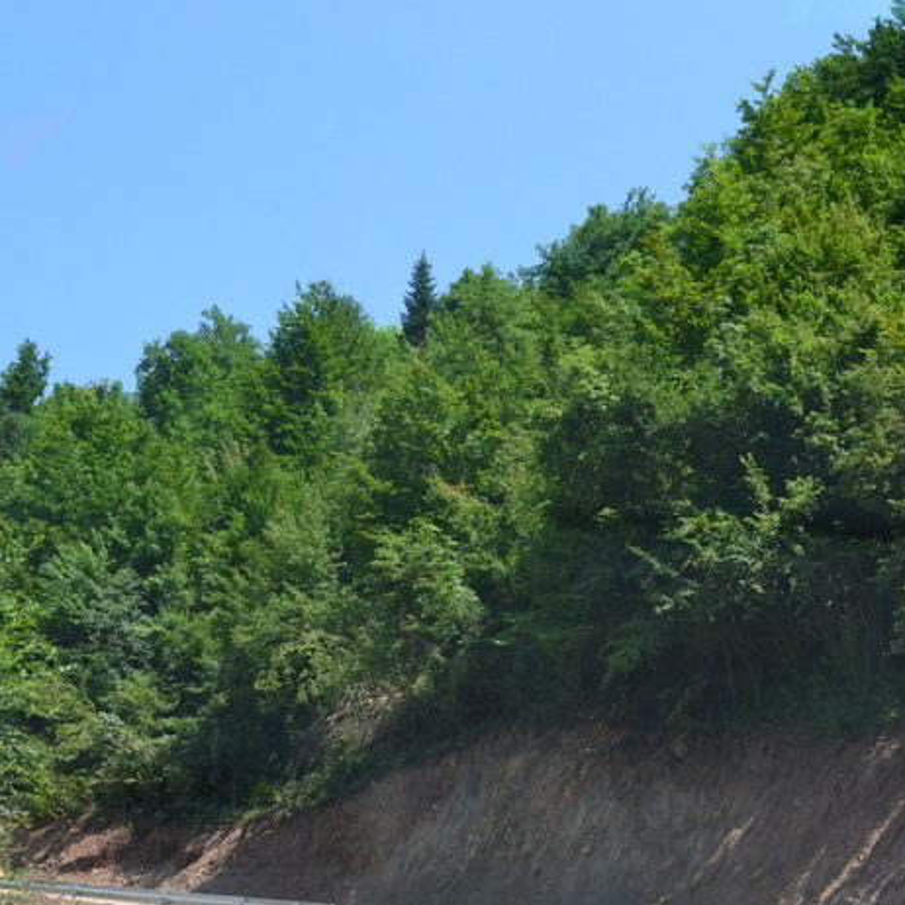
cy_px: 521
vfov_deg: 32.1
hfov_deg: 32.1
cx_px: 374
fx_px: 1568
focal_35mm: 53
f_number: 10
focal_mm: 24
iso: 400
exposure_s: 1/200
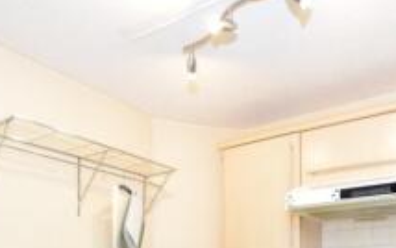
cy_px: 288
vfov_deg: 31.9
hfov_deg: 56.3
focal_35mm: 34
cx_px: 237
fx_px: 367
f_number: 4
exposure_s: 1/60
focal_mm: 10
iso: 640
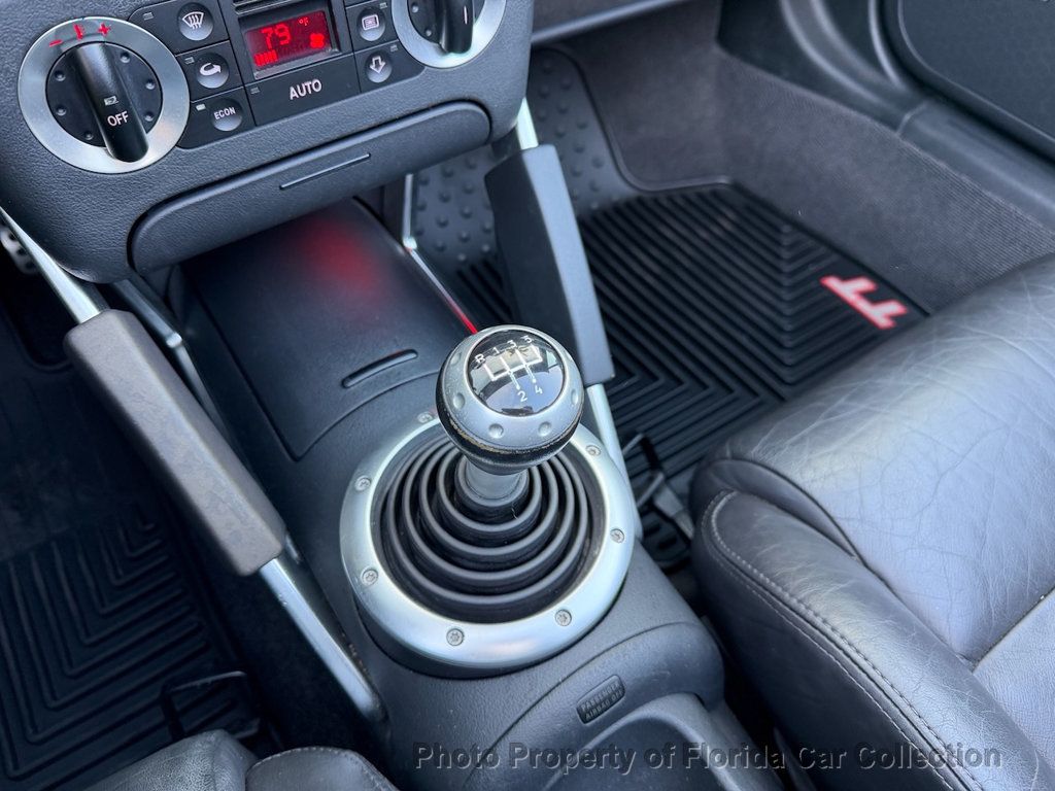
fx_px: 731
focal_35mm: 24
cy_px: 396
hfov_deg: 71.6
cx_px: 528
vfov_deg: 56.8
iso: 200
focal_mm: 6.76
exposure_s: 1/69
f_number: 1.78
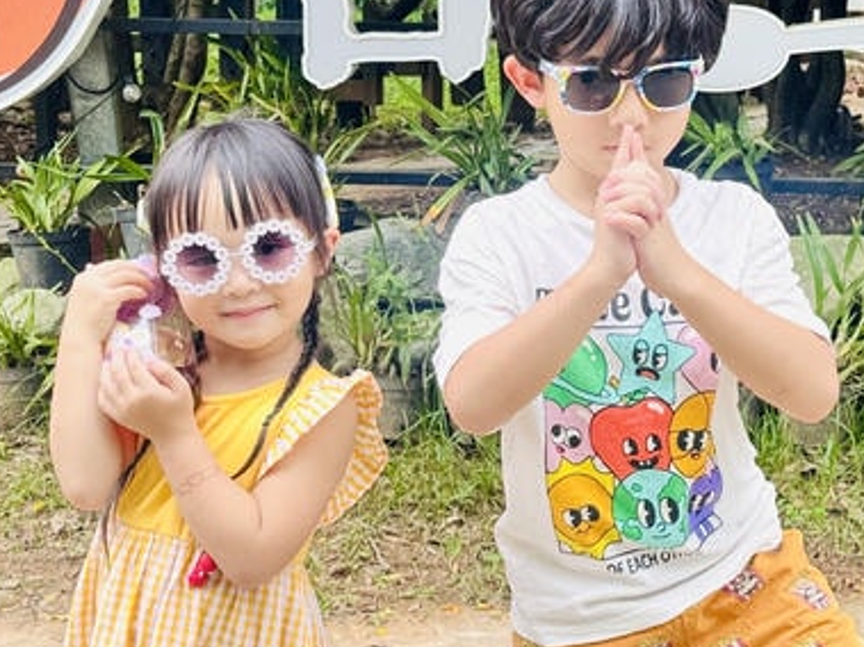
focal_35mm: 76
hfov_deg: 25.6
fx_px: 1896
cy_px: 267
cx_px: 536
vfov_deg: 19.4
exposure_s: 1/121
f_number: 1.78
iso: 64
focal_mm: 6.76
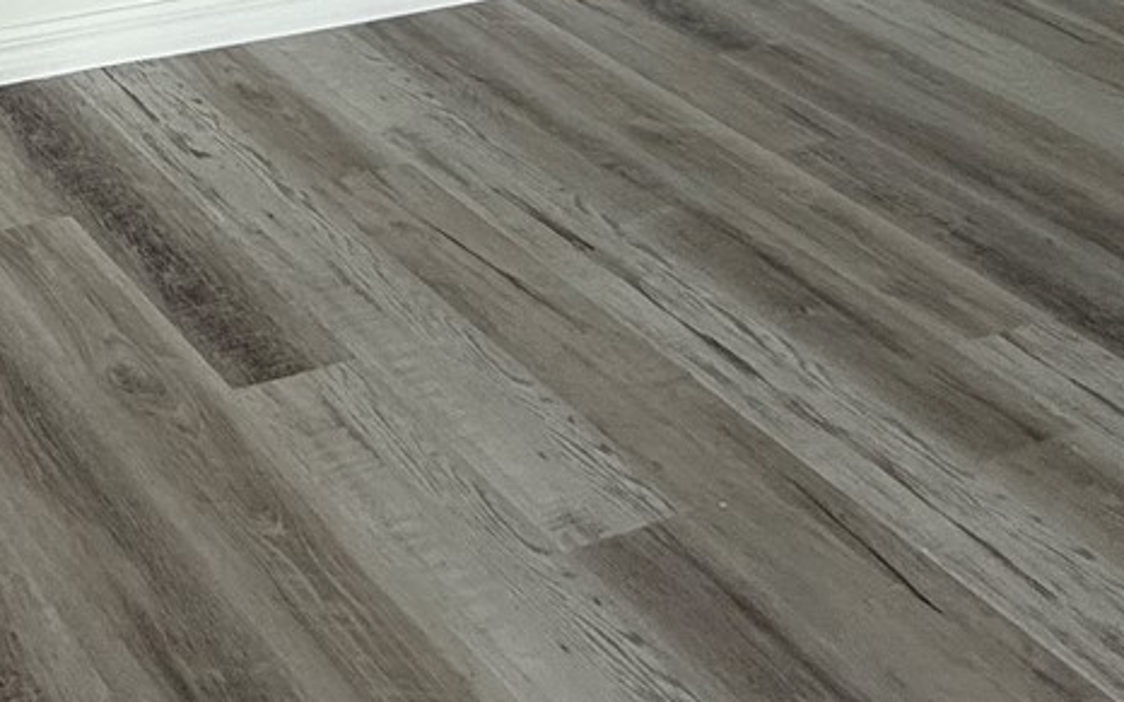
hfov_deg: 29.9
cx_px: -403
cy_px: -700
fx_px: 1562
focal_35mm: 51
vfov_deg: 17.8
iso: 125
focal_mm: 2.22
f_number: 2.2
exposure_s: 1/120
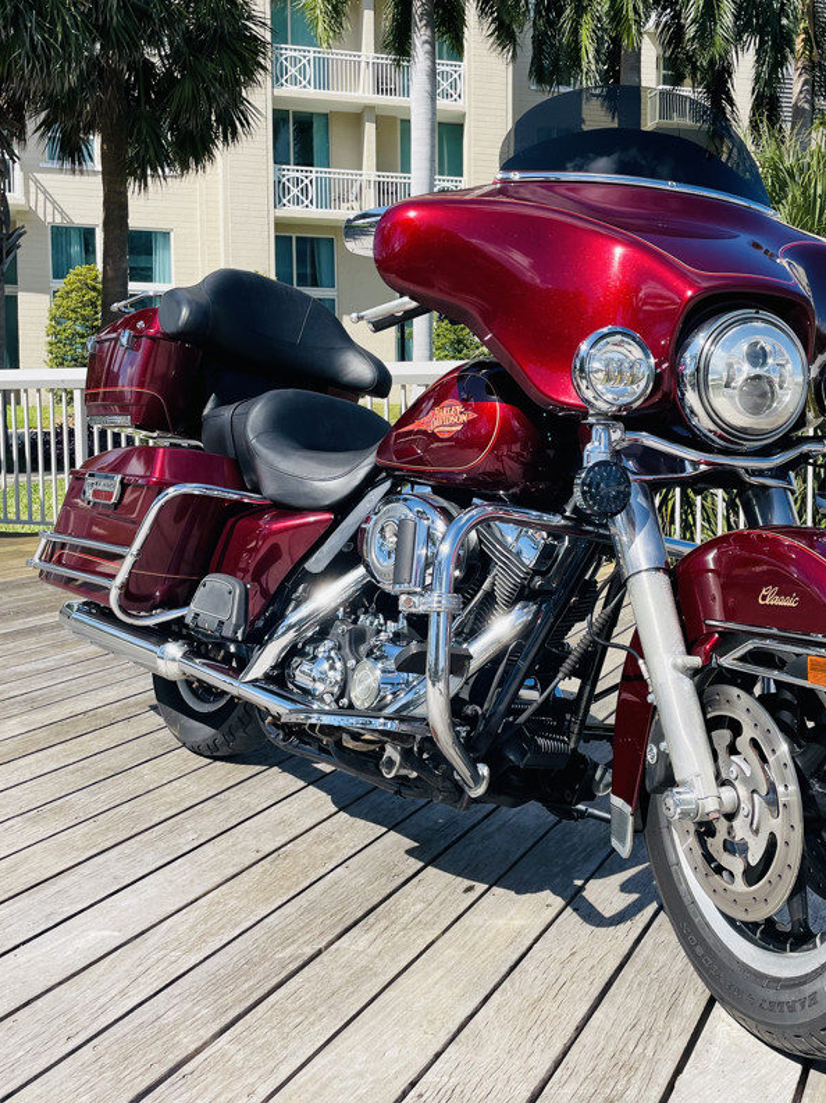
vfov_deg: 52.5
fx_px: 1114
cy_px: 489
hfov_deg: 40.5
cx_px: 494
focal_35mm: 35
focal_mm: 4.2
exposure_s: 1/2212
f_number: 1.6
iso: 32
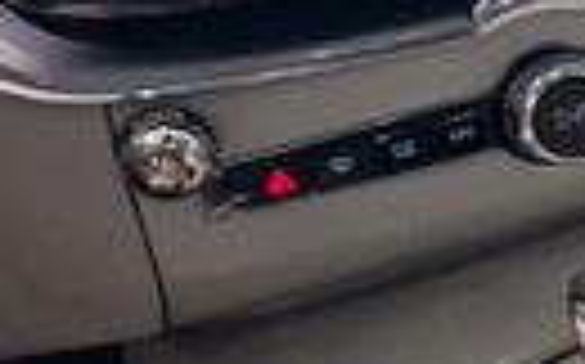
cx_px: 1260
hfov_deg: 13.9
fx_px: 1912
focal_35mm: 120
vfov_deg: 10.9
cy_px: 139
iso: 200
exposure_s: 1/180
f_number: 1.8
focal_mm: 5.4
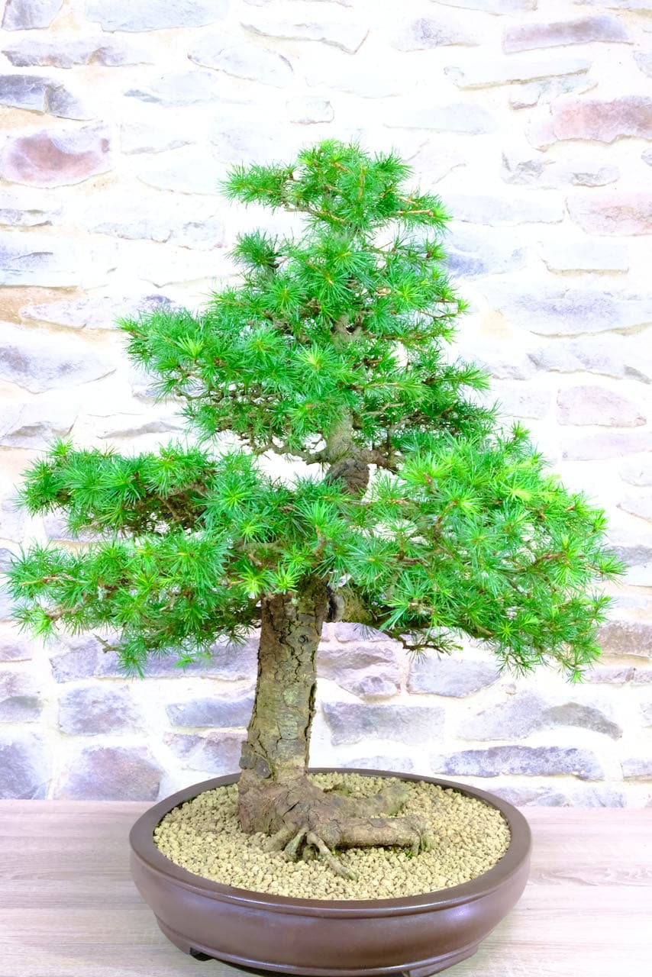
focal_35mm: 45
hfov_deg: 29.9
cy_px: 488
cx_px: 326
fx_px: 1222
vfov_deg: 43.6
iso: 3200
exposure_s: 1/30
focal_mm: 30.2
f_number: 11
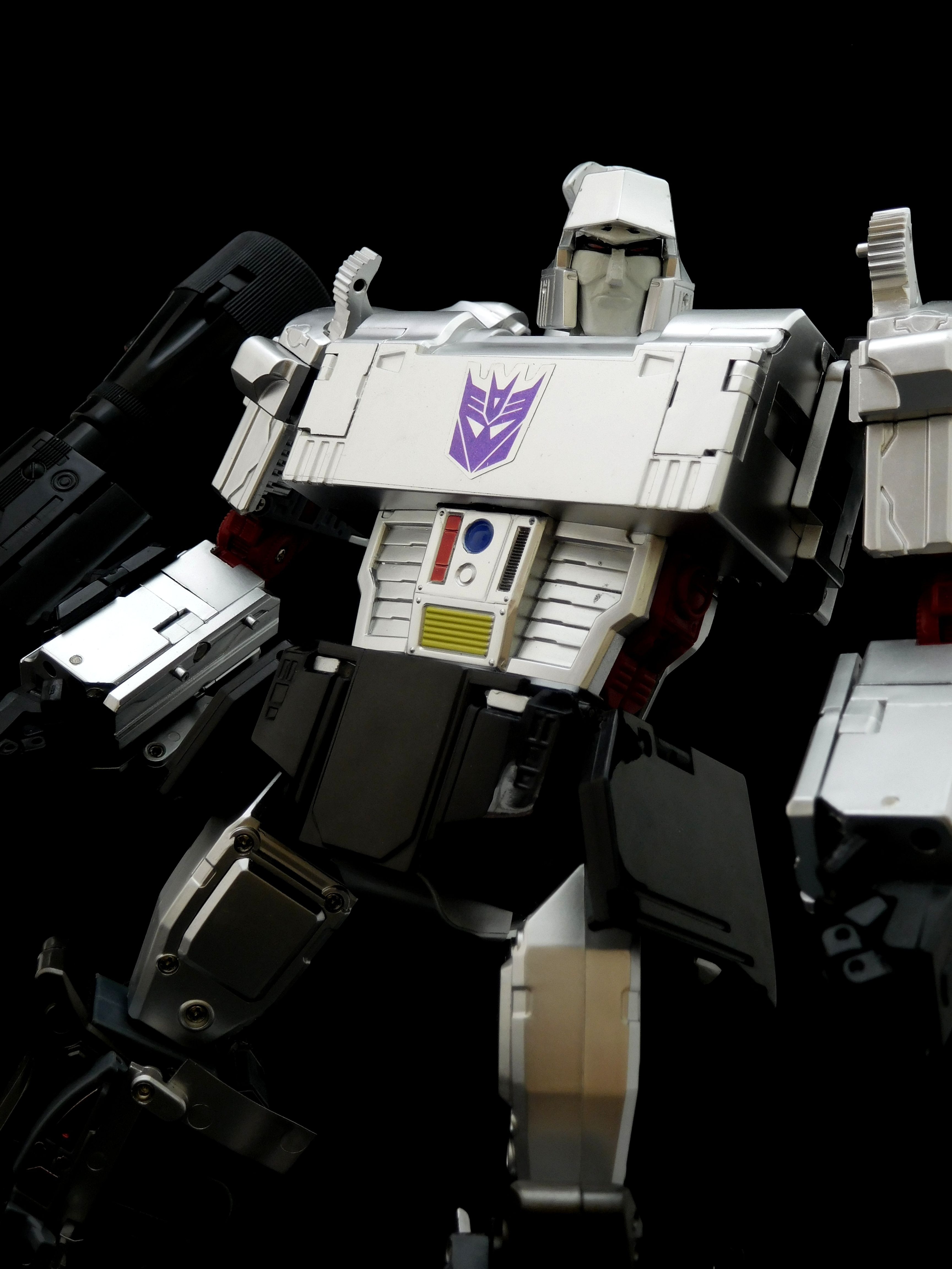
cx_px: 476
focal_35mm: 45
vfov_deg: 42.1
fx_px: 1650
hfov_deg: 32.2
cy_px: 634
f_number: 4
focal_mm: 8
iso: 125
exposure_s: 1/1.6
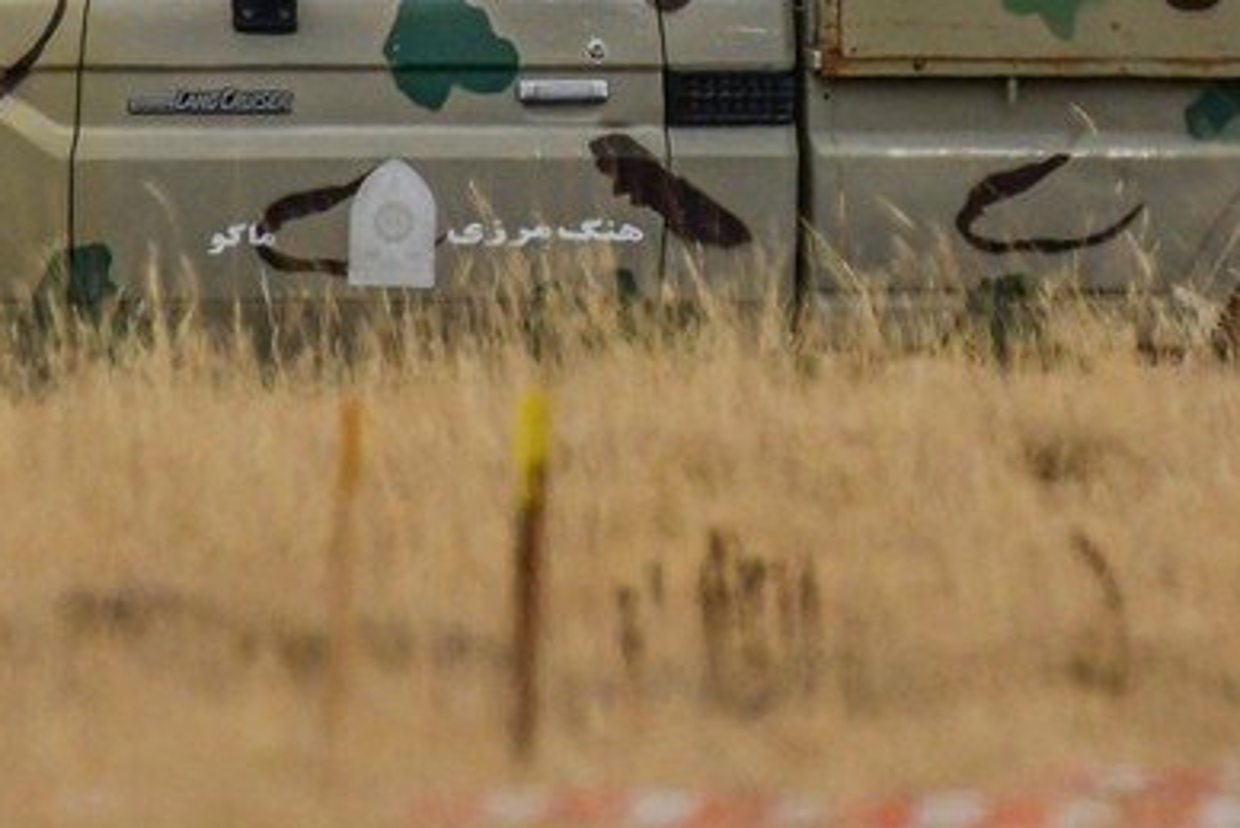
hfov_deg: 0.7
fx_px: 95855
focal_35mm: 2782
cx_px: 1333
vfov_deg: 0.5
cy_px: -563
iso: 400
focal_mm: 600
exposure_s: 1/1600
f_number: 8
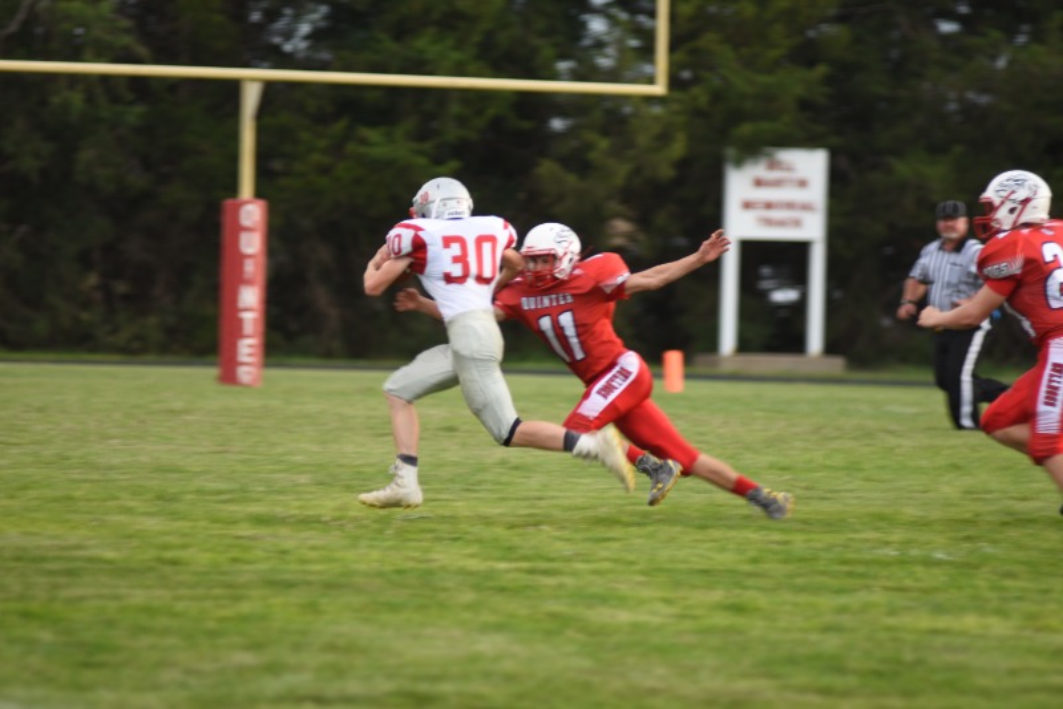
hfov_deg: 6.9
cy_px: 354
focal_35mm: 300
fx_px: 8861
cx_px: 532
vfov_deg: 4.6
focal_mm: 200
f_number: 2.8
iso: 100
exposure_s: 1/200
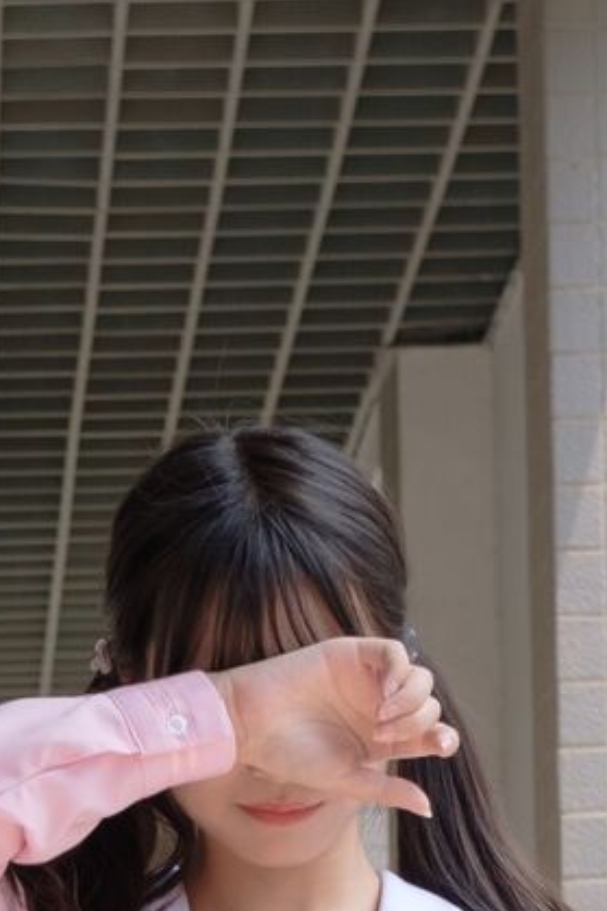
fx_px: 6150
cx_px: 146
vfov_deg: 8.3
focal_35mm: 243
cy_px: 1476
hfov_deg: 5.6
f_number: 4
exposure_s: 1/500
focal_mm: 35
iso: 200
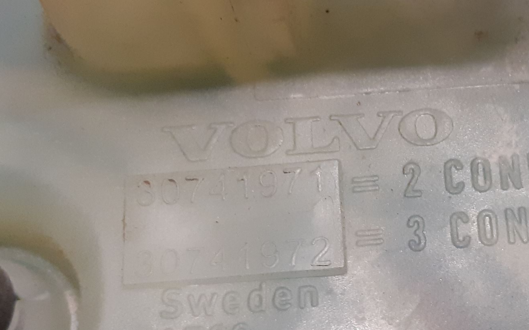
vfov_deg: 29.7
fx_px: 620
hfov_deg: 44.9
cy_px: 212
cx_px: 386
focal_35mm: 43
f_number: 1.7
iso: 320
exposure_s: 1/60
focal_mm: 3.93
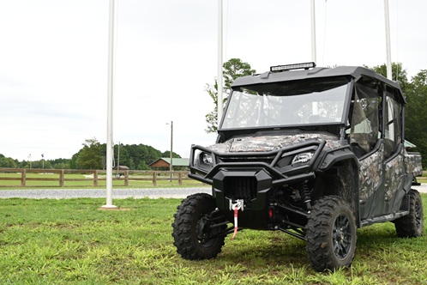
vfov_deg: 29.3
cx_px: 233
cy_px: 64
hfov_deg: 43.6
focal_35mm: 45
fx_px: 534
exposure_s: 1/320
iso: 125
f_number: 4.5
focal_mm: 28
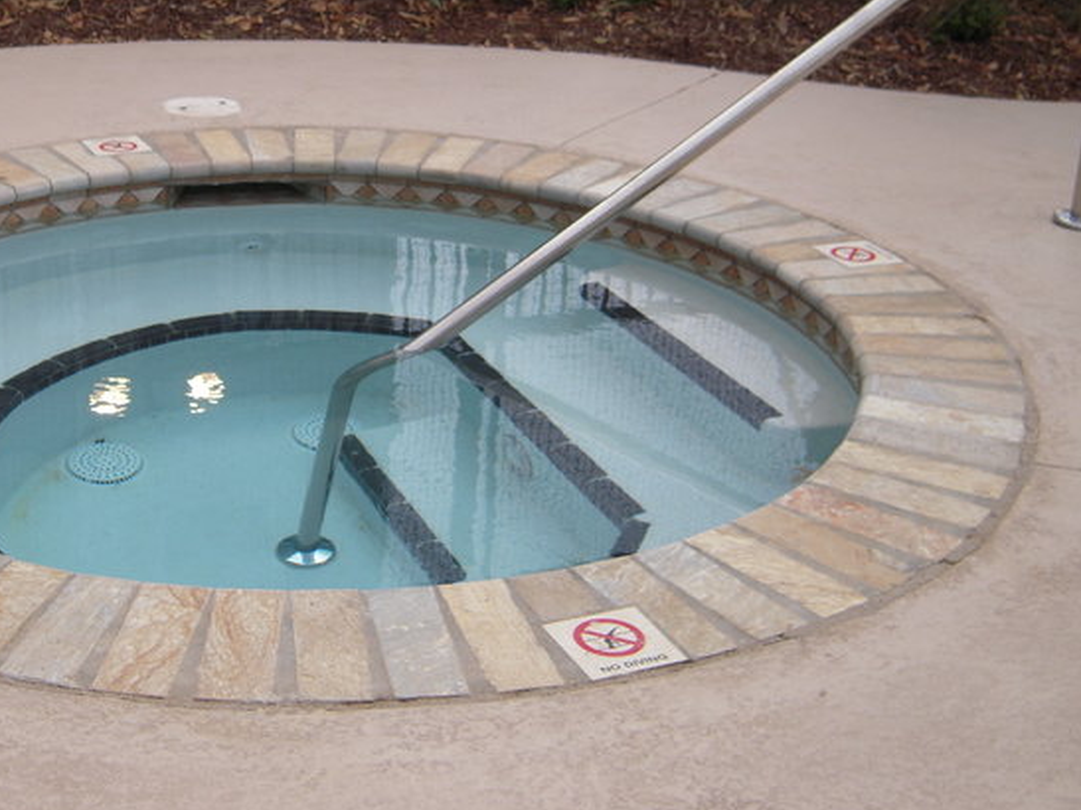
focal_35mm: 60
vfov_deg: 24.2
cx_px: 358
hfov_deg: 31.9
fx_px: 1873
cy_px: 241
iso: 100
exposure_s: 1/250
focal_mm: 7.3
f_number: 3.2
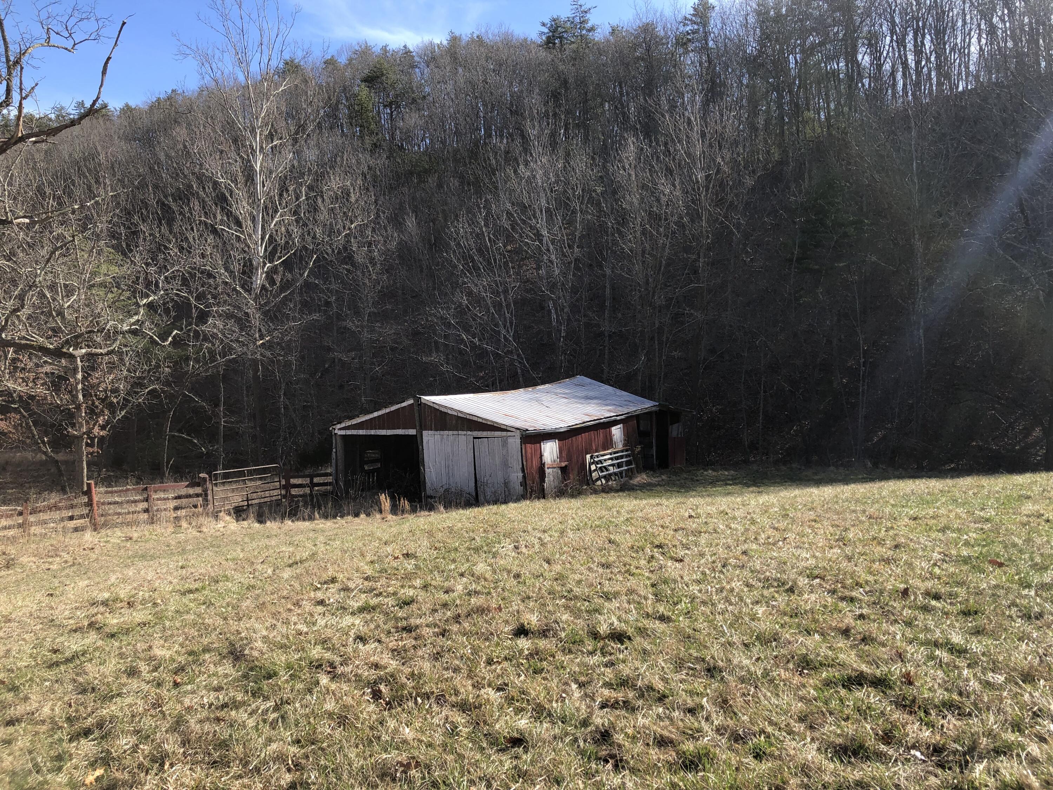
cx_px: 526
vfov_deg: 49.7
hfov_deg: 63.4
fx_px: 852
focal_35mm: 28
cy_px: 395
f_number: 1.8
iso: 20
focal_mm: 3.99
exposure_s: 1/787
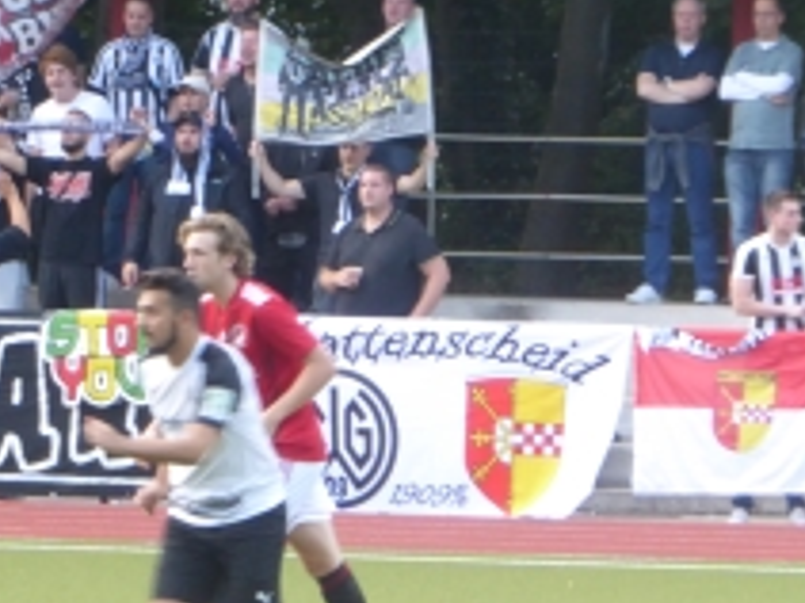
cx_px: 65
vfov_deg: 1.9
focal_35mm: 796
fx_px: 18501
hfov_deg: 2.5
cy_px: 313
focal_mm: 66.8
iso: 400
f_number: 6
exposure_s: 1/80
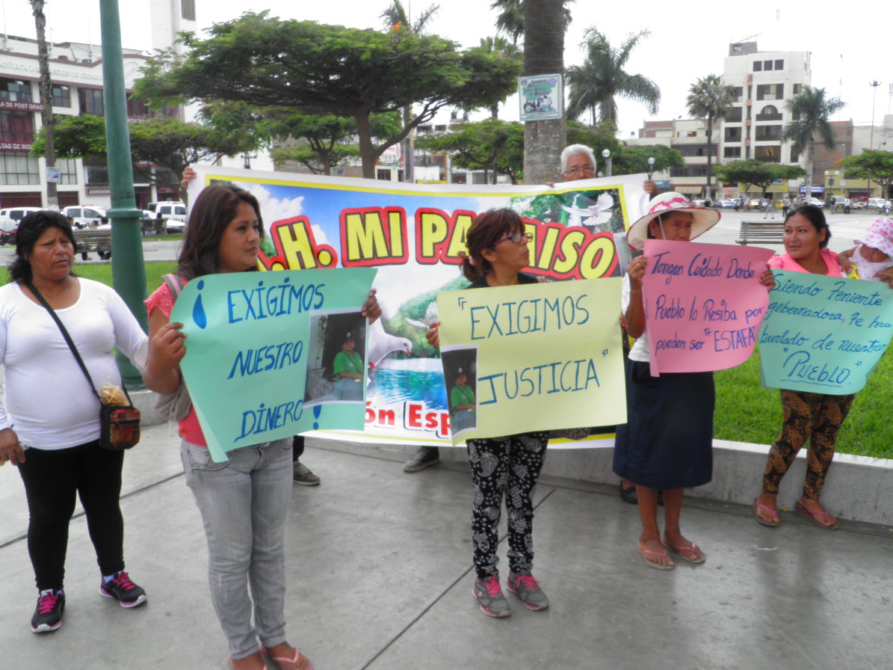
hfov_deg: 60.0
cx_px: 433
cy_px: 351
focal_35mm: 30
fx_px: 774
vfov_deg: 46.8
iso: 50
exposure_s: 1/160
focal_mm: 4.9
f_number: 5.7
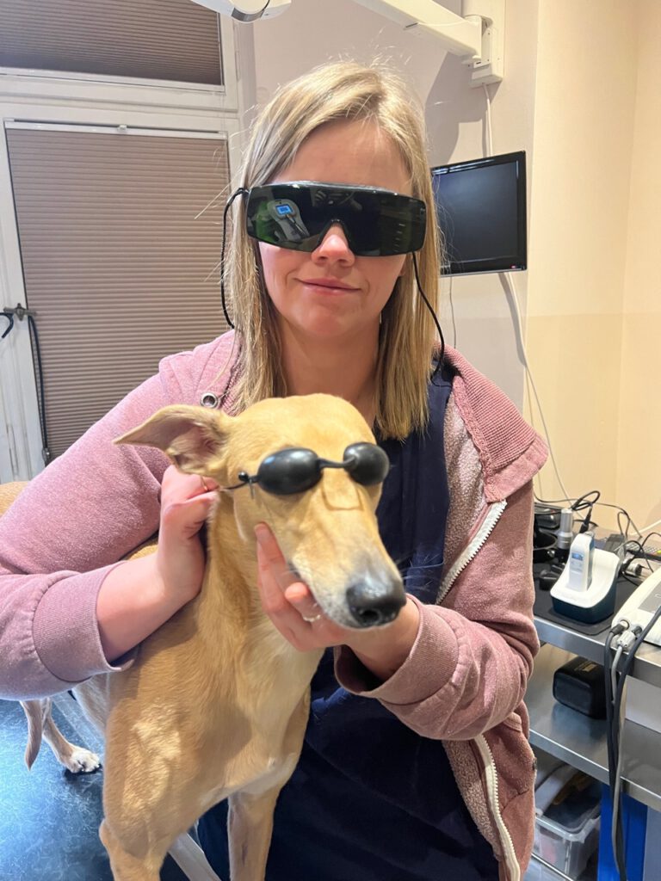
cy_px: 440
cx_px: 330
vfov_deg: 67.3
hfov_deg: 53.1
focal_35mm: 26
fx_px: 662
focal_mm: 5.7
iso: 400
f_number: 1.5
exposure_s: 1/33
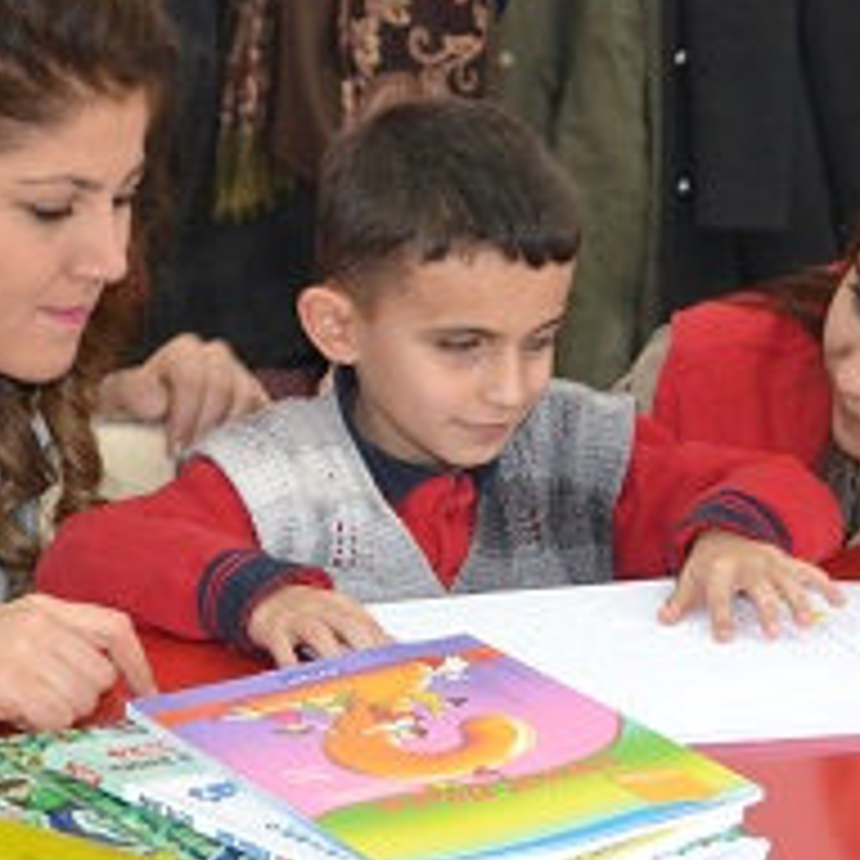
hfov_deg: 11.7
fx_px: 4188
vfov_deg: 11.7
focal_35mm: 149
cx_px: 500
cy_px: 293
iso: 2200
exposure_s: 1/60
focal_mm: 52
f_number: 5.6
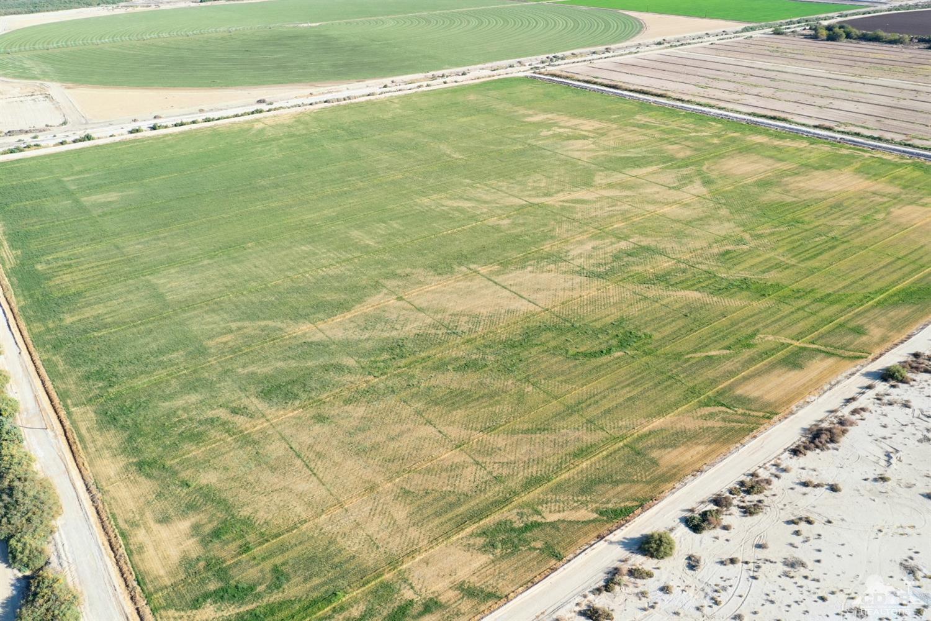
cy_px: 310
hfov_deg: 65.5
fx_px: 724
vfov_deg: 46.4
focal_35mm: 28
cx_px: 466
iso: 100
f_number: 5
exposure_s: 1/240
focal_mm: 10.26
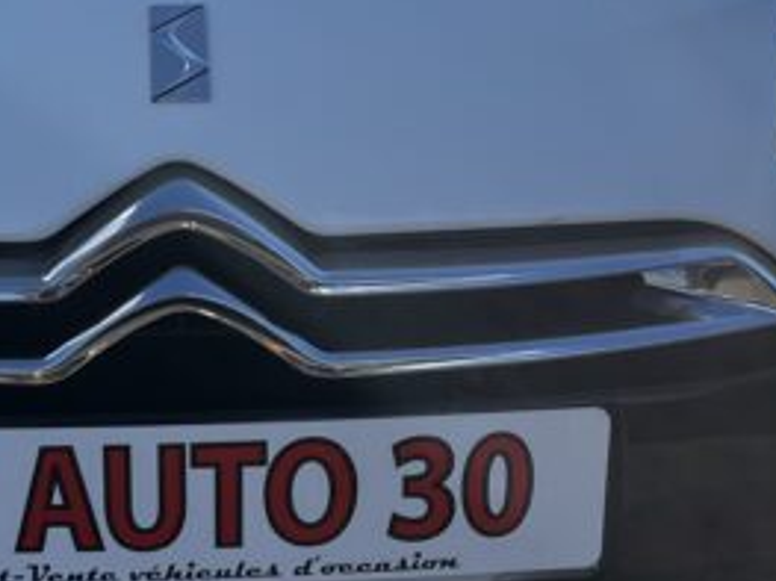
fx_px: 1770
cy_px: 68
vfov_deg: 18.4
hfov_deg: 24.3
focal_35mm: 79
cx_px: 156
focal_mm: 5.1
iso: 50
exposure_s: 1/2268
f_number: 1.6
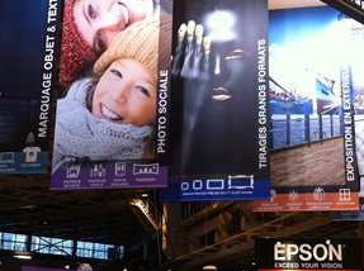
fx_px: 818
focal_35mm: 78
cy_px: 81
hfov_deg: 25.1
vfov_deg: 18.7
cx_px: 203
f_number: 2.8
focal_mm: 3.85
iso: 100
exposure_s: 1/40
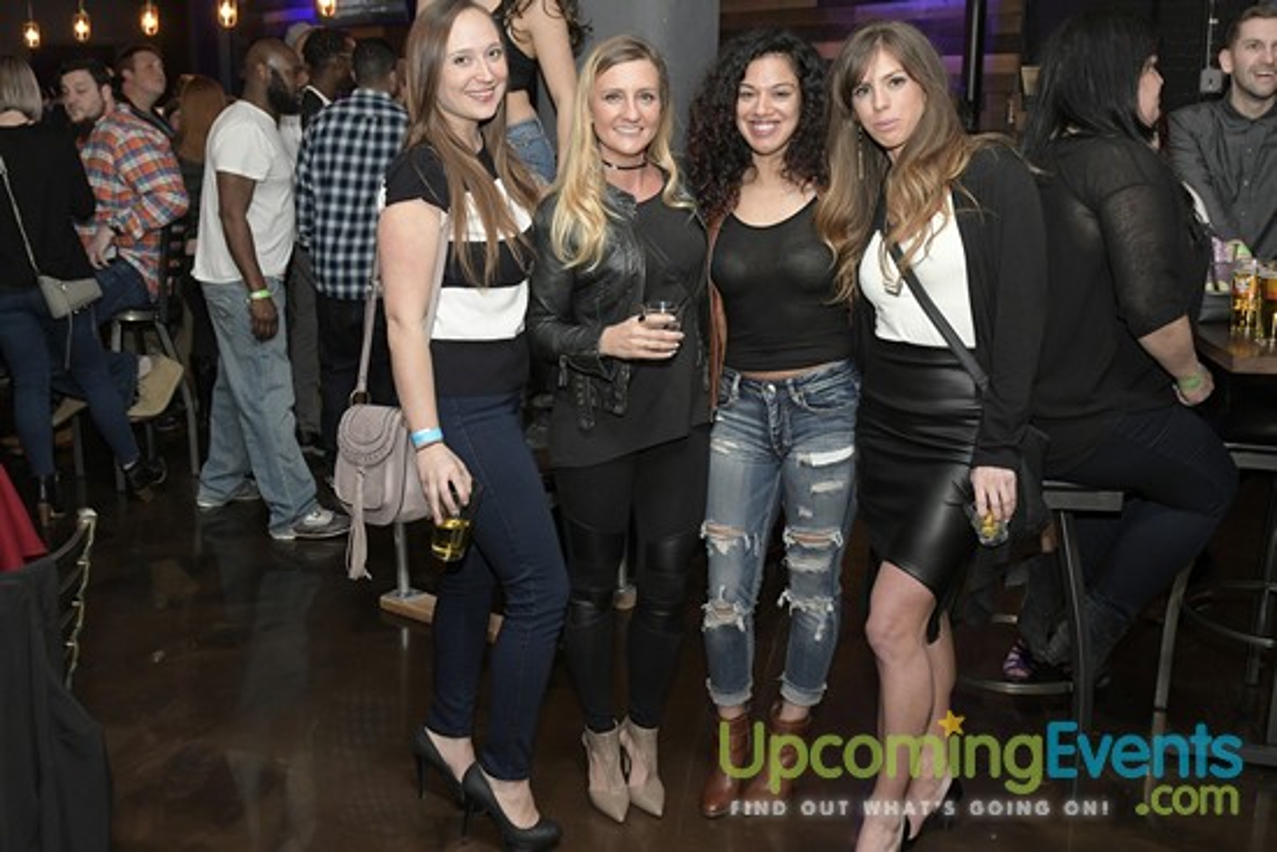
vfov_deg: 36.9
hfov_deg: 53.1
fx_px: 1277
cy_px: 426
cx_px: 638
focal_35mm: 36
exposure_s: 1/100
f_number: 4
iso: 2000
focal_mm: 24
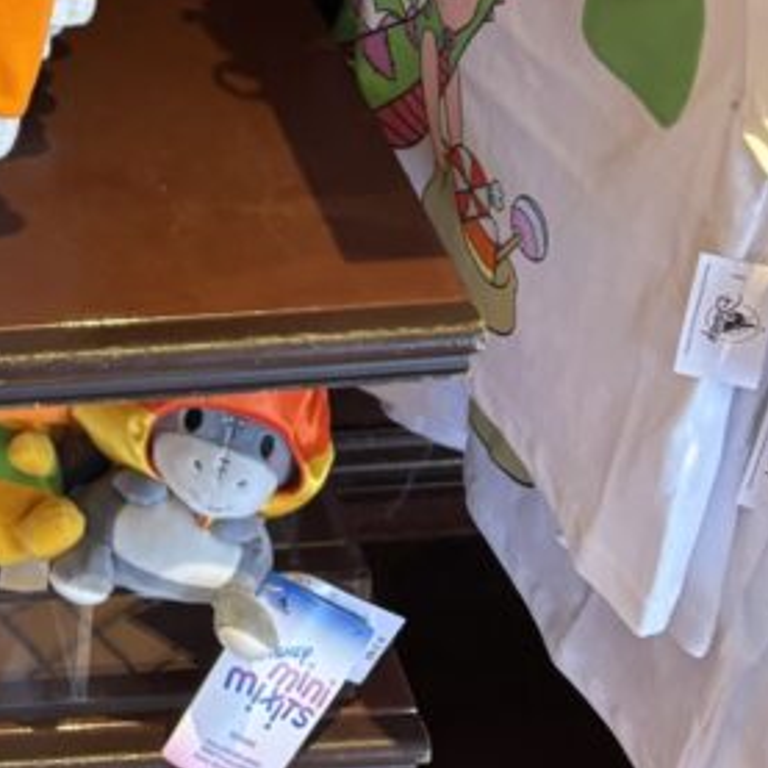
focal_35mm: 85
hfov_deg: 18.7
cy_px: -250
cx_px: -277
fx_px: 2134
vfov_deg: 18.8
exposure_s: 1/55
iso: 160
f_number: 1.6
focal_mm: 5.96
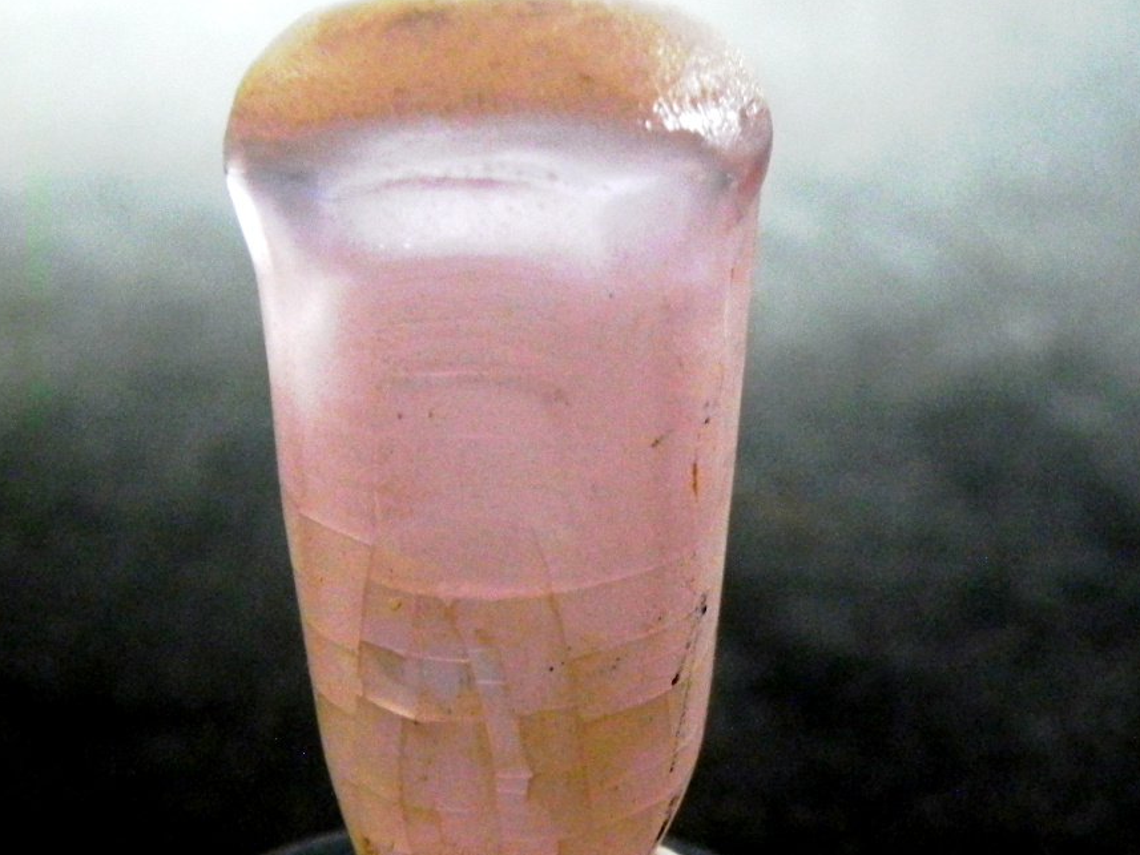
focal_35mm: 124
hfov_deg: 15.9
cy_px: 594
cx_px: 479
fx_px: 4084
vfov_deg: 11.9
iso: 800
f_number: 4
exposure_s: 1/40
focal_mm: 15.1
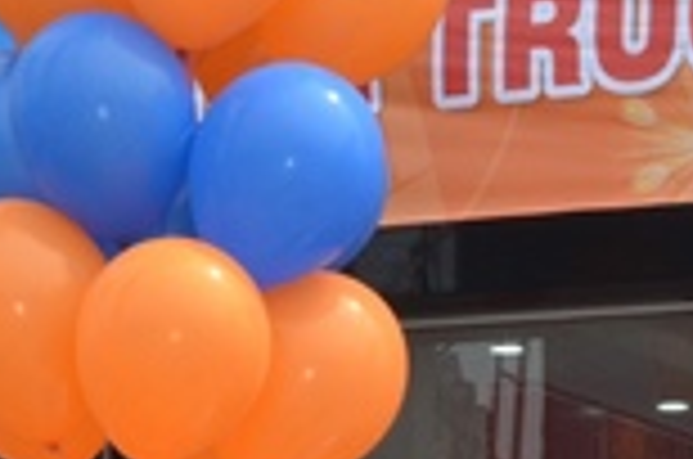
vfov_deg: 6.0
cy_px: 902
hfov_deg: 9.2
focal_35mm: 221
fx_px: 4247
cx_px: 810
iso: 1000
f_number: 20
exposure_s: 1/250
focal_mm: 35
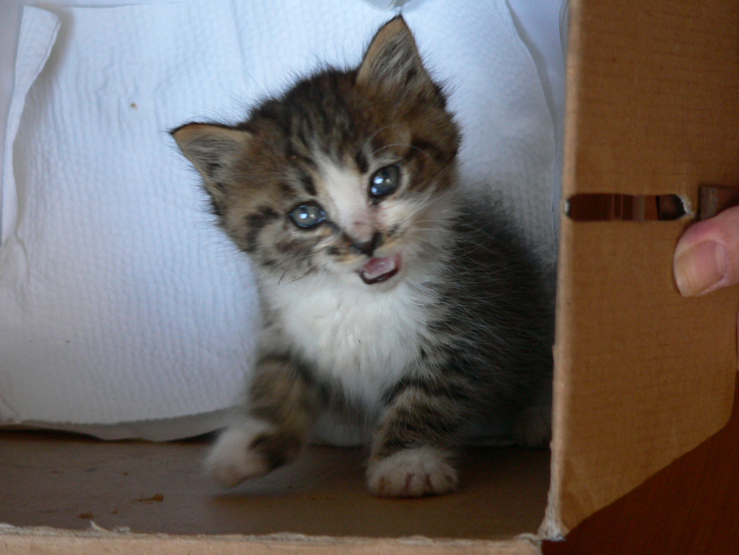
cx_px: 370
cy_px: 278
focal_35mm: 103
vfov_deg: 14.4
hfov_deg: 19.1
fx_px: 2199
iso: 200
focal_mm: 17.1
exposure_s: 1/60
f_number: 2.8
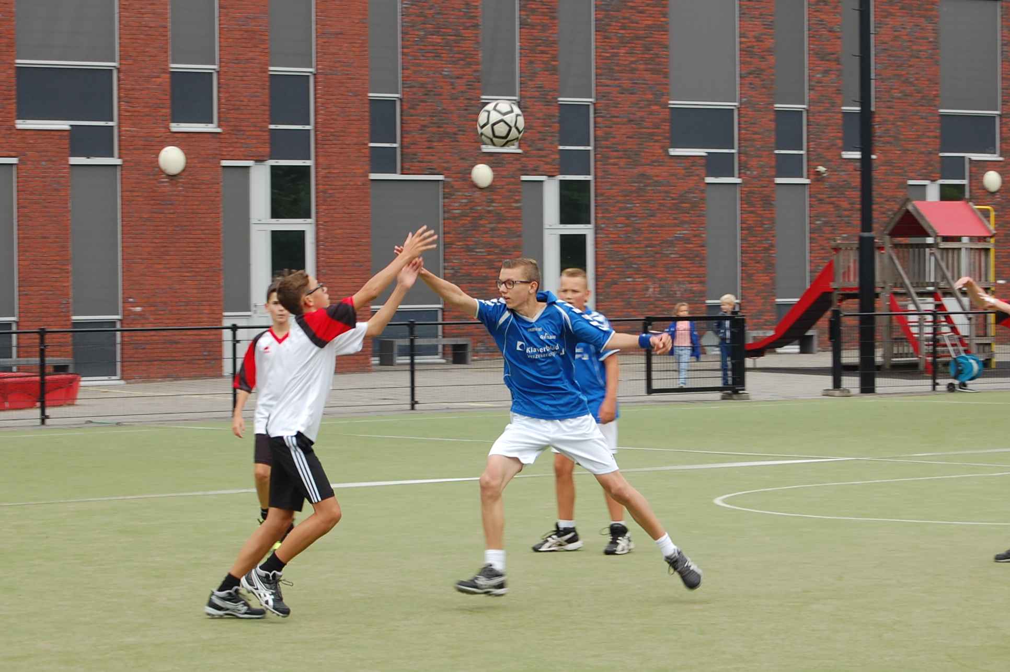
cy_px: 336
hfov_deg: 24.6
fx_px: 2313
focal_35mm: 82
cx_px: 505
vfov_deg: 16.5
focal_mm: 55
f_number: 7.1
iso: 200
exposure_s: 1/200
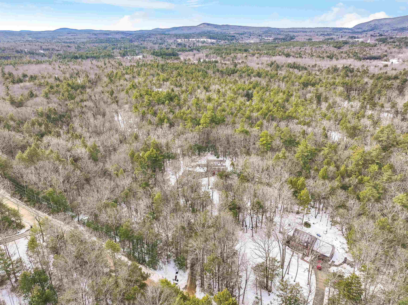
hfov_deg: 71.6
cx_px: 204
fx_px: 283
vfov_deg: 56.8
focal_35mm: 24
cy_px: 152
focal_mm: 12.29
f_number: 2.8
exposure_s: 1/1000
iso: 160
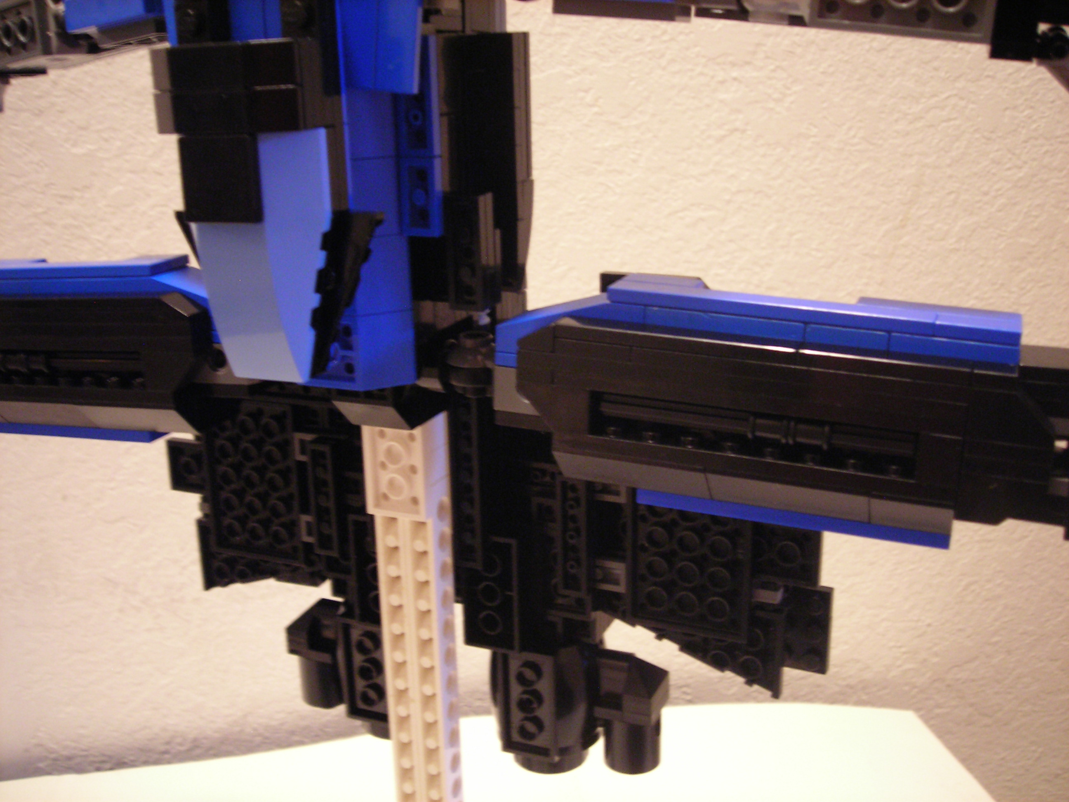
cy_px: 401
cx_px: 534
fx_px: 1174
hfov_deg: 49.0
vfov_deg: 37.7
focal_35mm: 38
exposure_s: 1/1.9
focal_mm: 6.3
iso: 200
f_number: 3.2
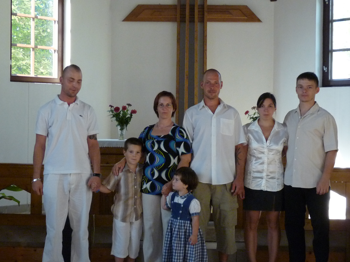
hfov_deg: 28.6
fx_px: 688
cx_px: 167
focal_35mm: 68
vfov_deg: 21.6
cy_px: 138
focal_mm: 7.8
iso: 320
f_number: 3
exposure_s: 1/30
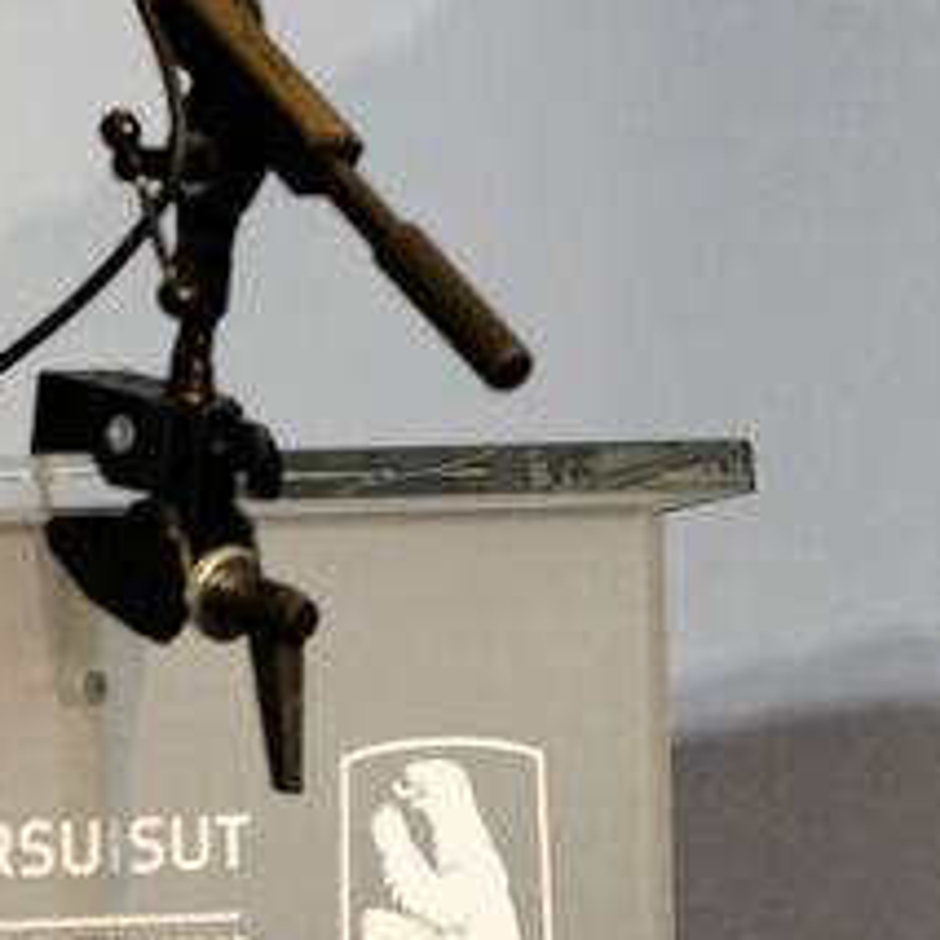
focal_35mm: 781
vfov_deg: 2.2
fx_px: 23994
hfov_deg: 2.2
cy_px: -258
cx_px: -856
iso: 2000
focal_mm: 200
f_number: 2.8
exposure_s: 1/640
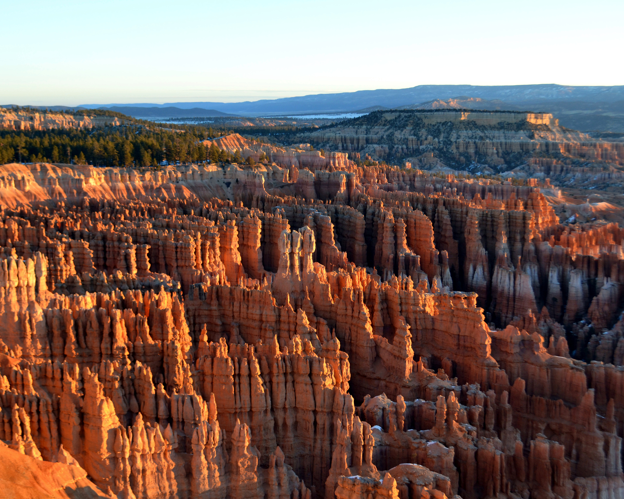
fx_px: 942
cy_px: 248
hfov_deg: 36.6
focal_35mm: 51
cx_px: 297
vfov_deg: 29.7
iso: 400
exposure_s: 1/100
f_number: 5
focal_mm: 30
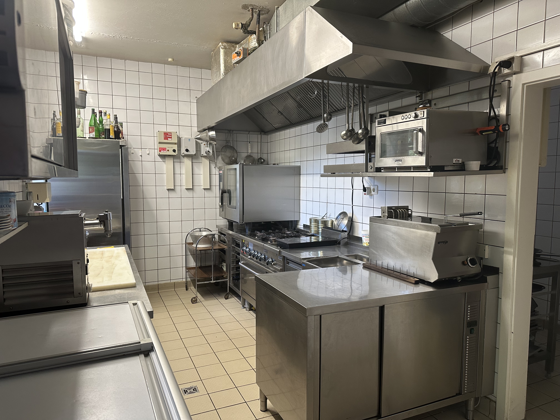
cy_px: 210
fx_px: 388
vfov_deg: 56.8
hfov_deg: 71.6
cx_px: 280
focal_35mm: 24
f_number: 1.78
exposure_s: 1/100
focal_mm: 6.86
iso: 160
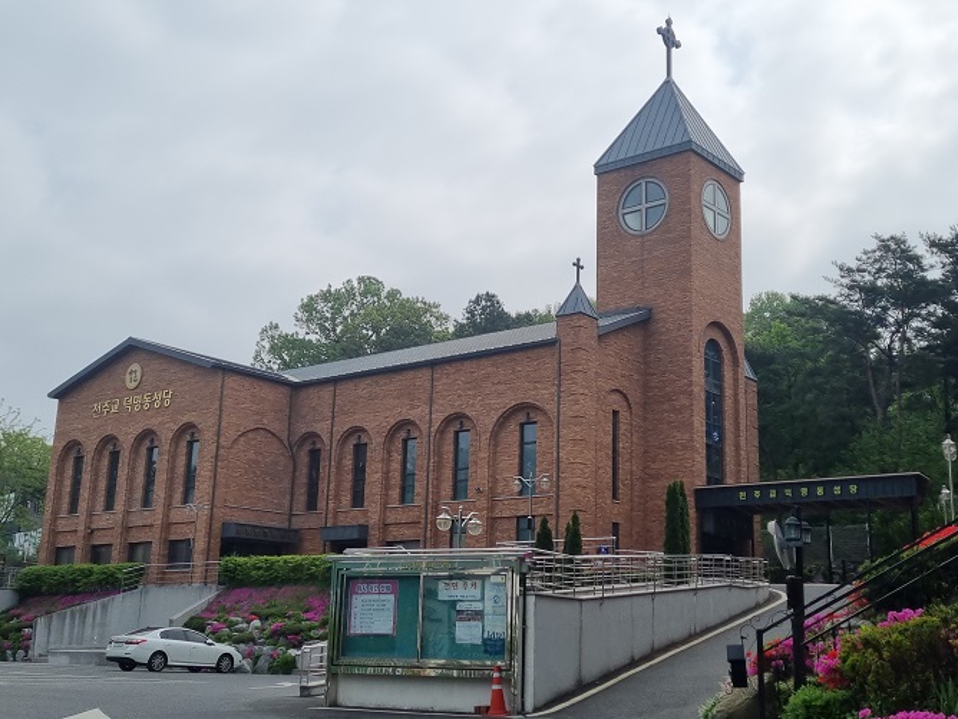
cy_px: 360
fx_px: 720
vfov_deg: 53.1
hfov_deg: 67.3
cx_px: 479
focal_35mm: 26
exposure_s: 1/5848
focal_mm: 5.4
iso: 50
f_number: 1.8
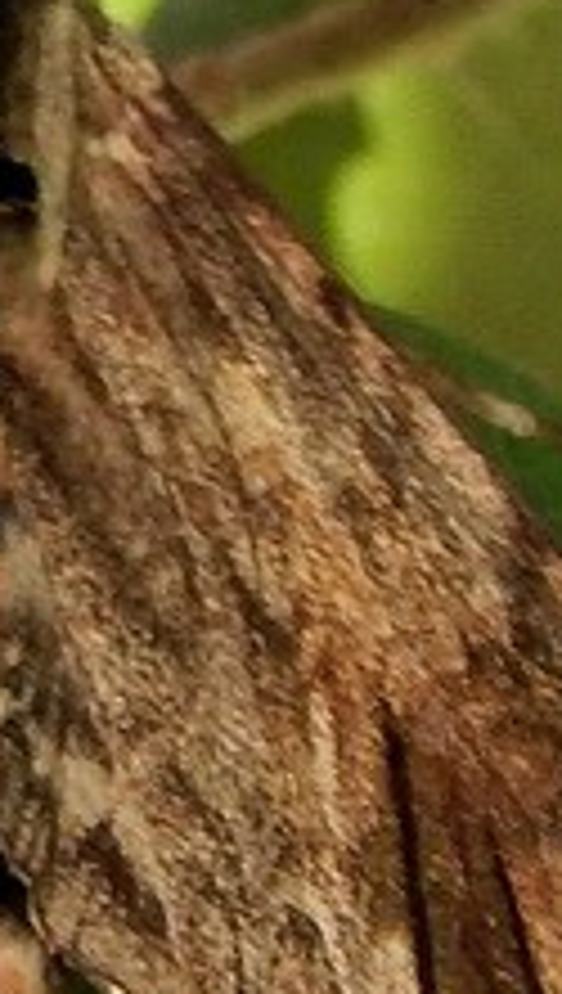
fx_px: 14747
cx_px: -166
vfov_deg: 3.9
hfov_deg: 2.2
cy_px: 531
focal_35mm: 559
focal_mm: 25.3
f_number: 4.9
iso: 180
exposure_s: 1/60
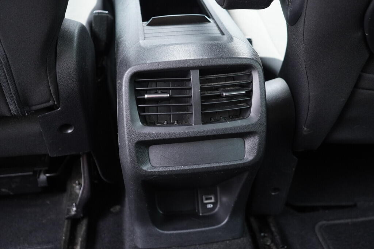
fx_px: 374
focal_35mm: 36
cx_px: 187
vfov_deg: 36.9
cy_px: 124
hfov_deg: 53.1
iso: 1250
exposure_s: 1/40
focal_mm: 24
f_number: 2.8
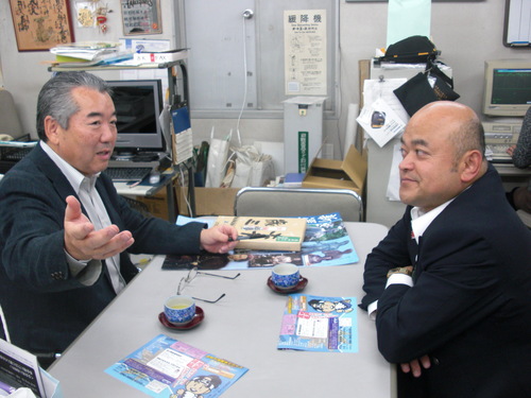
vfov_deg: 39.7
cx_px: 266
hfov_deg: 51.4
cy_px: 199
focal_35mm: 36
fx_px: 552
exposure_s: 1/80
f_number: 2.8
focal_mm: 6.3
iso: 200
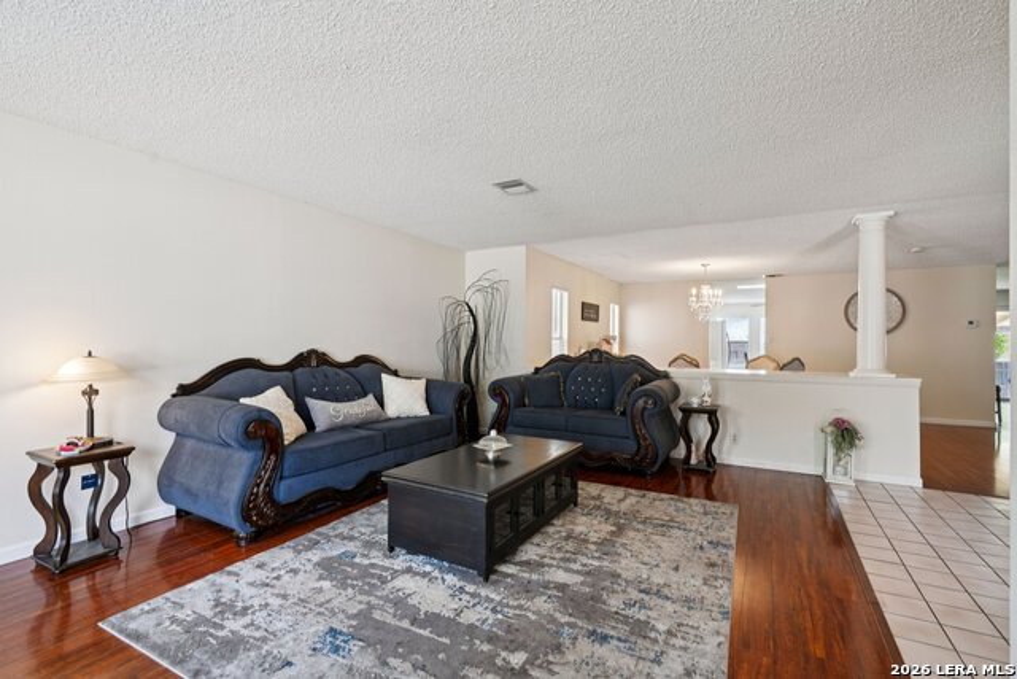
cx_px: 508
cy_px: 340
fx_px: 452
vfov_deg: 73.8
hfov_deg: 96.7
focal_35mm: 16
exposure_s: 1/10
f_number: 8
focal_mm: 16
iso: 400
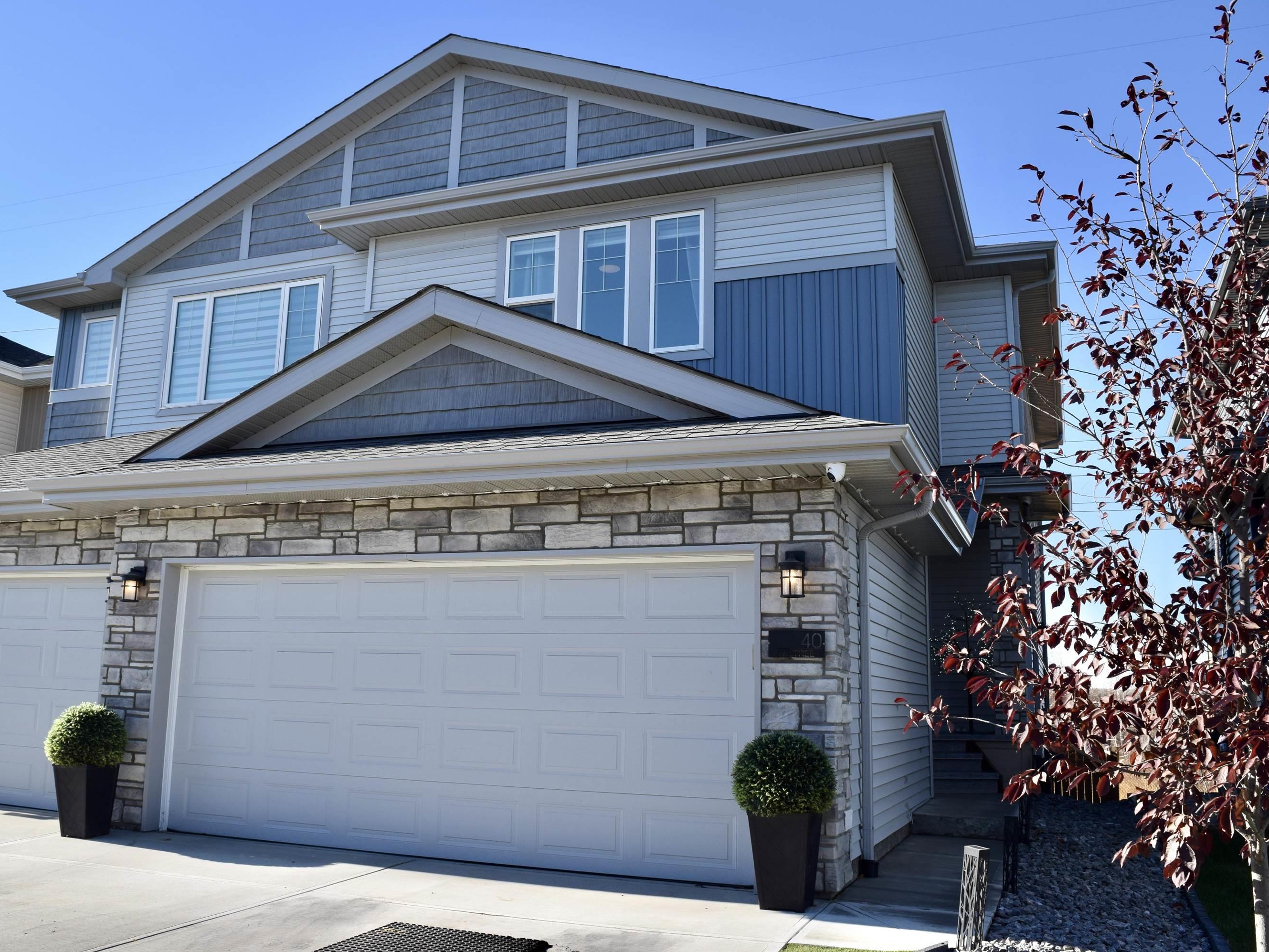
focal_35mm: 30
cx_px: 552
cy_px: 477
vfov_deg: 46.8
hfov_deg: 59.8
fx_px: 1100
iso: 200
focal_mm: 18
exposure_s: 1/320
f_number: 9
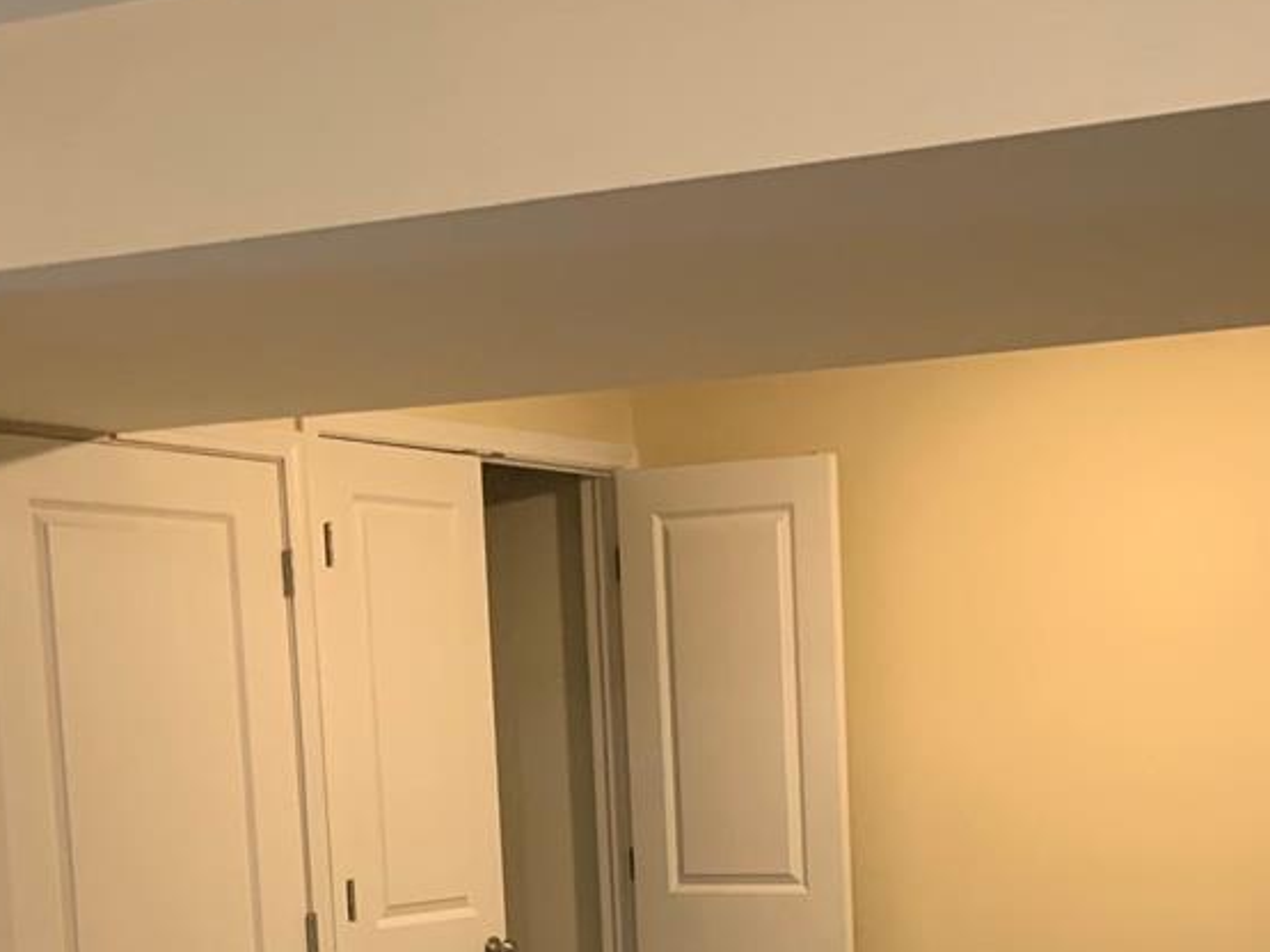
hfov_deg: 25.9
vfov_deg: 18.9
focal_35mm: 75
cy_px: 1048
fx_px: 2751
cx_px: 849
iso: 400
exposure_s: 1/40
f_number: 1.8
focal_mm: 4.25
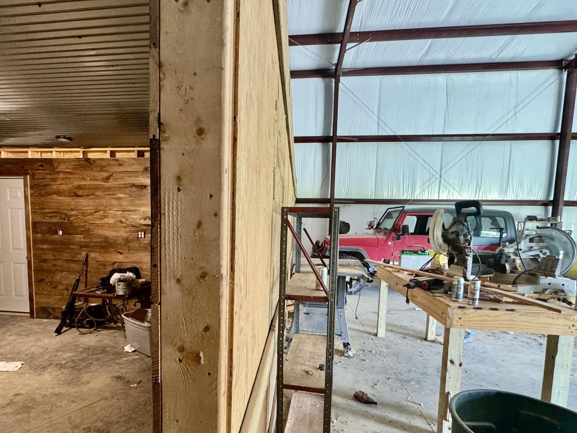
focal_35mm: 20
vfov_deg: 65.3
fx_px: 333
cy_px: 261
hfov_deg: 81.4
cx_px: 254
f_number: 2.2
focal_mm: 2.22
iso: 500
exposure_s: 1/60
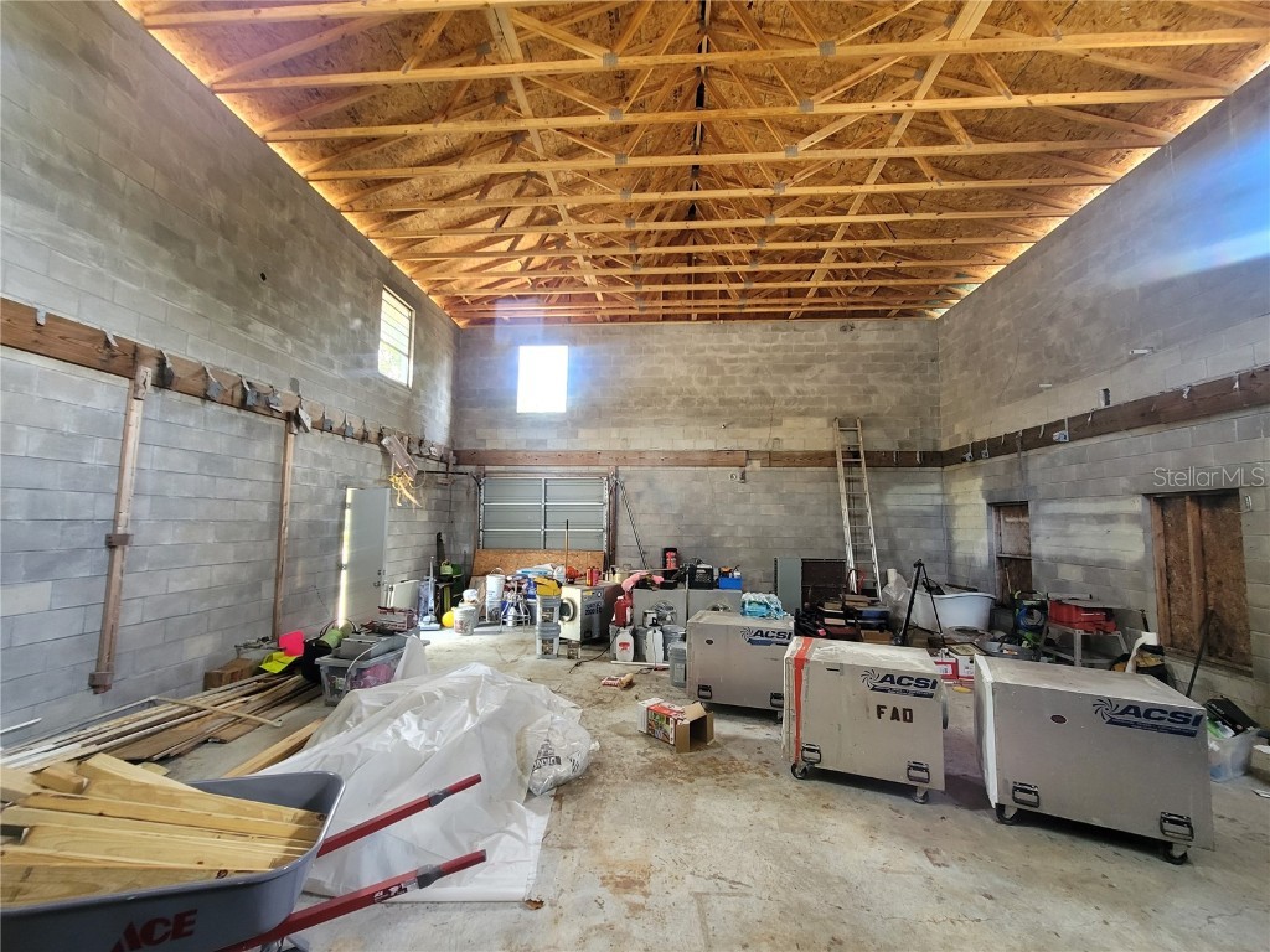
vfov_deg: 89.9
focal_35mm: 13
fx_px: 477
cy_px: 476
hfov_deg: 106.2
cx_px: 635
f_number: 2.2
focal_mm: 2.2
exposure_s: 1/40
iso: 320
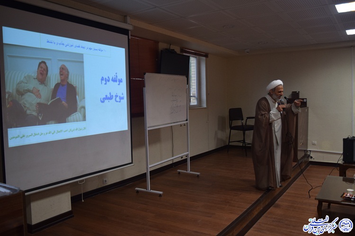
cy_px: 118
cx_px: 178
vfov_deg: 41.7
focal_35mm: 32
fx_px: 311
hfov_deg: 59.5
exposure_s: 1/60
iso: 400
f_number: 4
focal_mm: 21
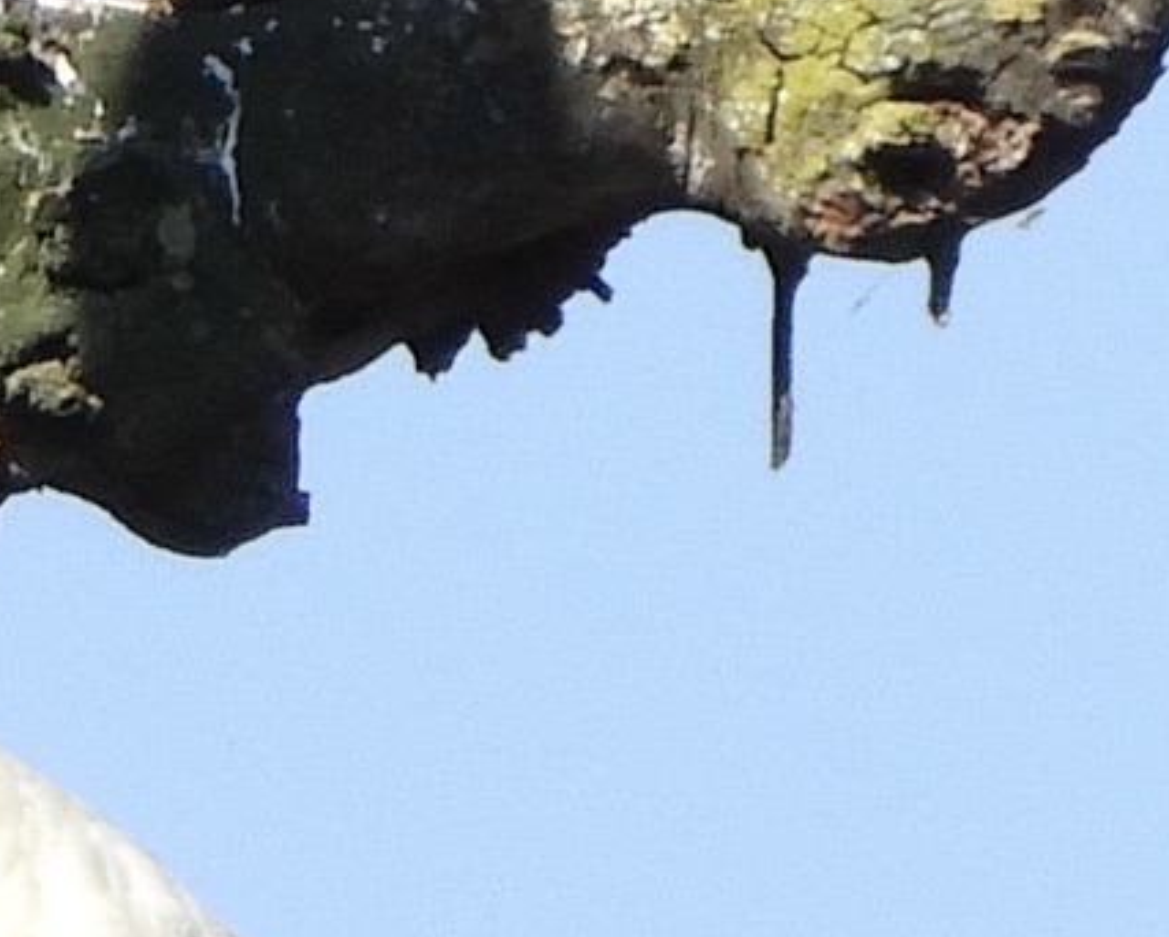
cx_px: 85
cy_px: 1441
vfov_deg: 0.4
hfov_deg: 0.5
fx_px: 142262
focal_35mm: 4110
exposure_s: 1/400
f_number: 5.6
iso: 100
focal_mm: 161.2
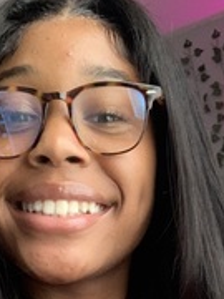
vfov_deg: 20.7
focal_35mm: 89
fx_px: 768
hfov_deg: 16.6
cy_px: 349
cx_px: 87
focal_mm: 2.87
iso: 250
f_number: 2.2
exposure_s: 1/60
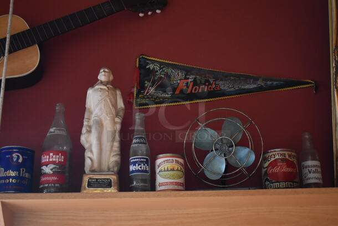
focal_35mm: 57
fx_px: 536
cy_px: 113
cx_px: 169
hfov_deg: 35.0
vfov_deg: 23.8
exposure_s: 1/25
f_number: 4.8
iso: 3200
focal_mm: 38
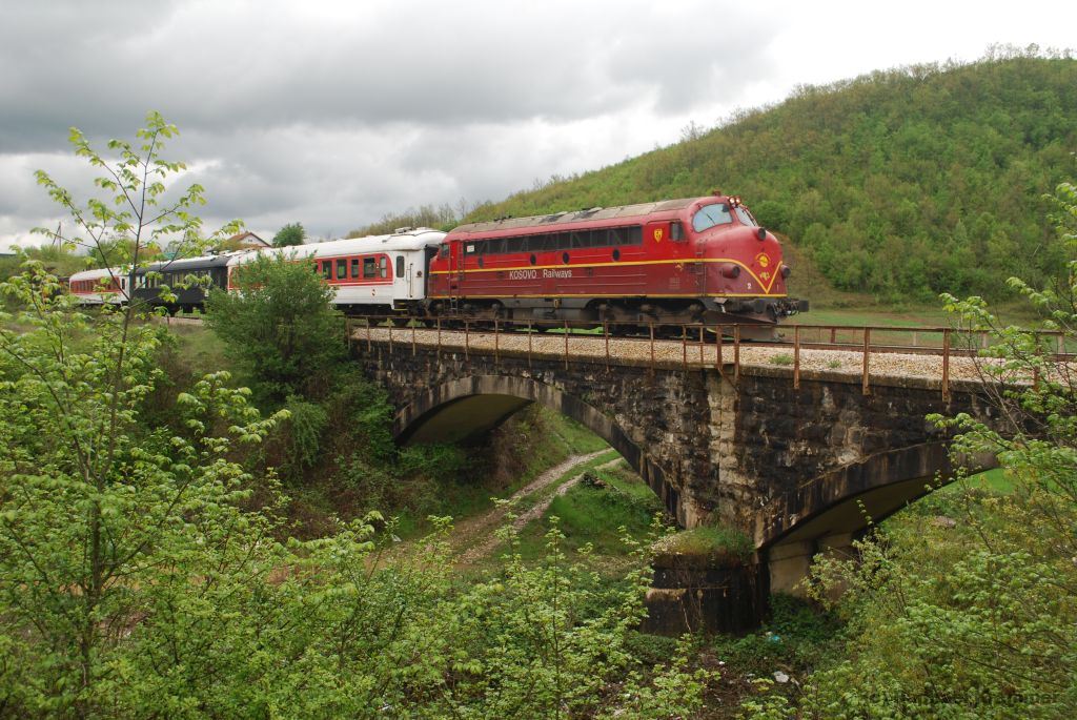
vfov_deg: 40.1
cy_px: 360
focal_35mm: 33
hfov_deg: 57.2
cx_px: 538
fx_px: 988
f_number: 5.6
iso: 180
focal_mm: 22
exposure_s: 1/125
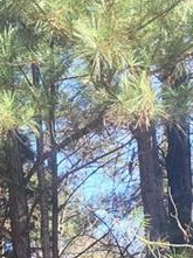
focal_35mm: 101
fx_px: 753
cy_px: 344
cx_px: -88
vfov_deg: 18.1
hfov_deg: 13.8
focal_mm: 4.15
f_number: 2.2
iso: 25
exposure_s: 1/123
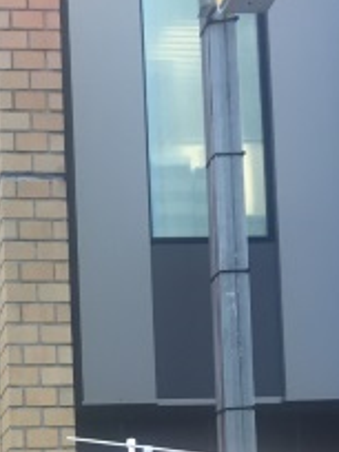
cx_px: -93
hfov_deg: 18.2
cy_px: 583
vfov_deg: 22.9
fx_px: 992
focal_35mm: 76
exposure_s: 1/30
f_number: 2.2
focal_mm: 4.15
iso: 64
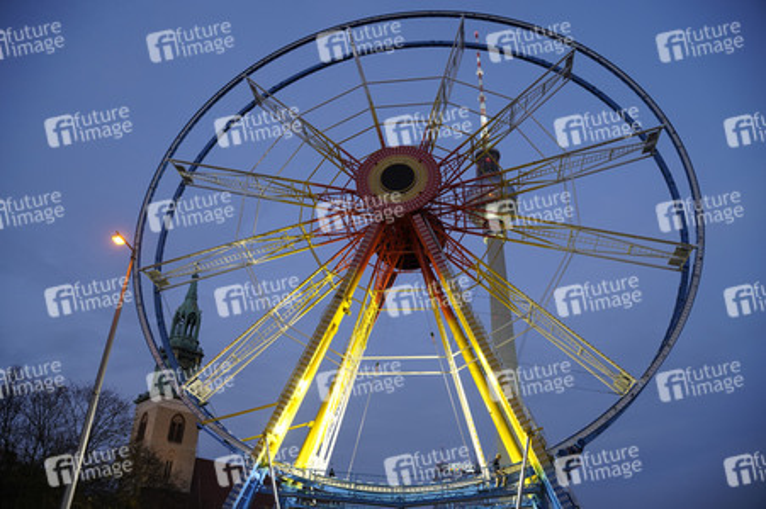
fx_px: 595
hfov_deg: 65.5
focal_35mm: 28
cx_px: 383
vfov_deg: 46.3
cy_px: 254
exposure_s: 1/40
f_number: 4
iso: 1250
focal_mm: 28
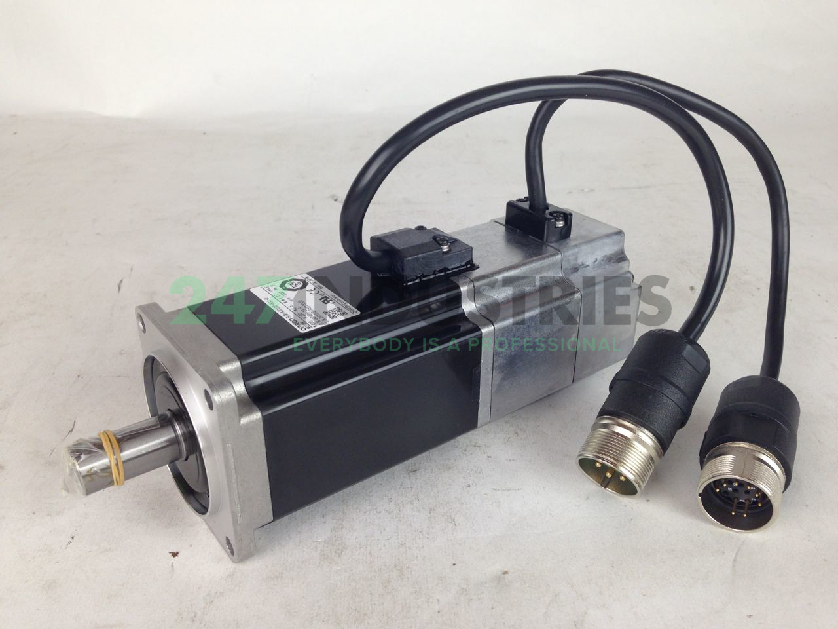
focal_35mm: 33
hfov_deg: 55.4
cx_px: 419
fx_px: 799
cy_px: 314
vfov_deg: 42.9
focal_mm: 4.12
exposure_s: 1/120
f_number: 2.4
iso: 50
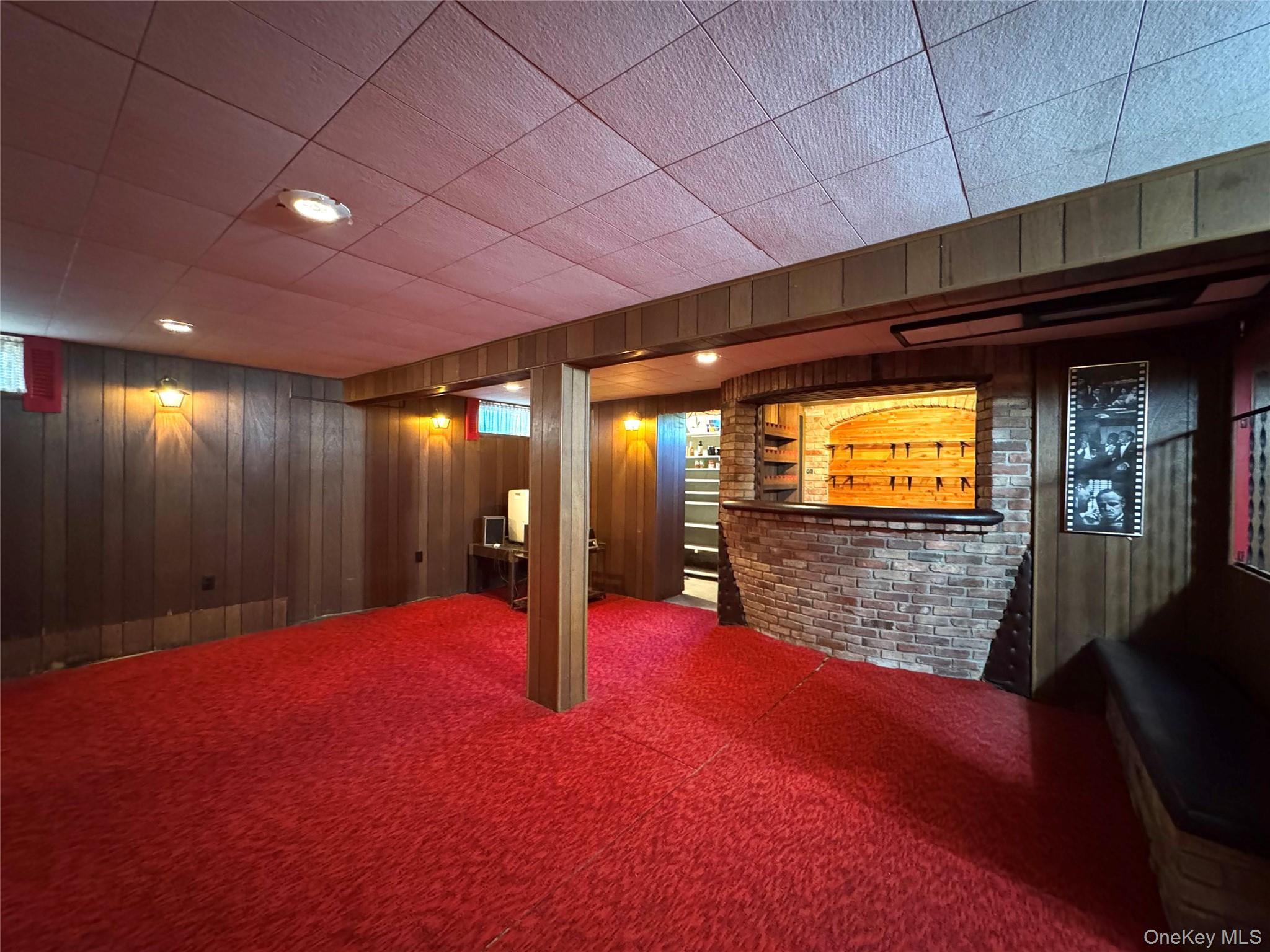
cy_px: 476
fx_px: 514
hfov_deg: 102.1
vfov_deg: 85.7
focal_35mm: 14
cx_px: 635
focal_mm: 2.22
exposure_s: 1/30
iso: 1250
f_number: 2.2
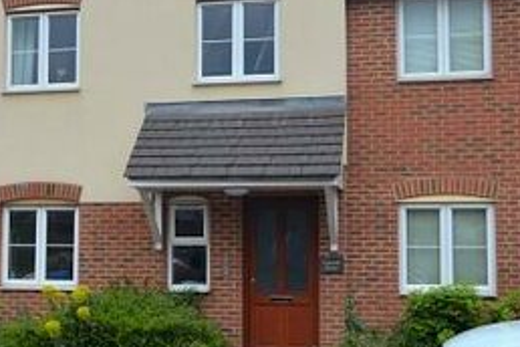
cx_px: 204
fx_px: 823
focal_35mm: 57
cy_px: 186
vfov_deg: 23.8
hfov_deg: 34.9
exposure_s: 1/160
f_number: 6.3
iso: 100
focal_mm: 14
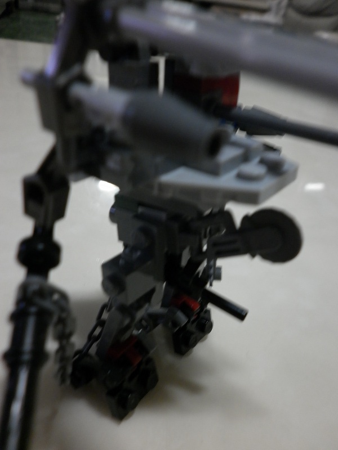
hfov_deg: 49.7
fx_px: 365
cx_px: 169
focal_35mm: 28
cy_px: 225
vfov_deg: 63.4
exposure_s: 1/13
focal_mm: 5
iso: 200
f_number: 2.8
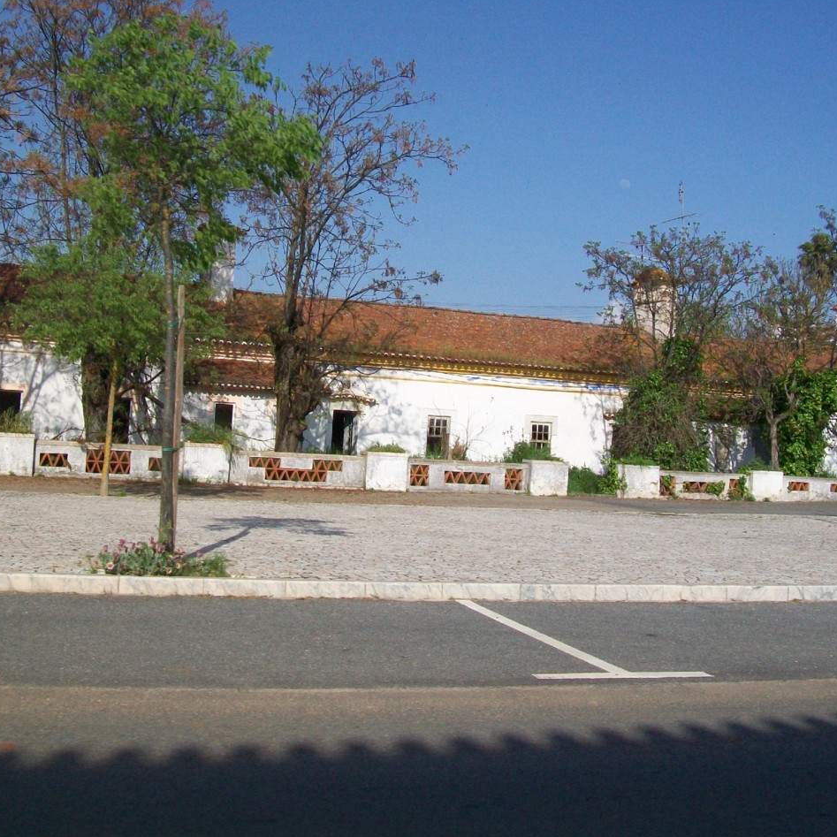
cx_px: 389
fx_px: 1176
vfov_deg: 39.2
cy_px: 415
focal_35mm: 43
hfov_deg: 39.1
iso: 64
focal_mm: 6
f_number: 4.8
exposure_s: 1/640
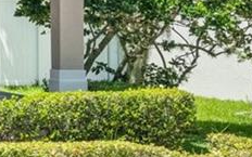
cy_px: -24
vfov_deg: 7.7
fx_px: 1161
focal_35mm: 169
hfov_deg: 10.1
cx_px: -431
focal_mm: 24
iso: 400
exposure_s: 1/500
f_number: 8
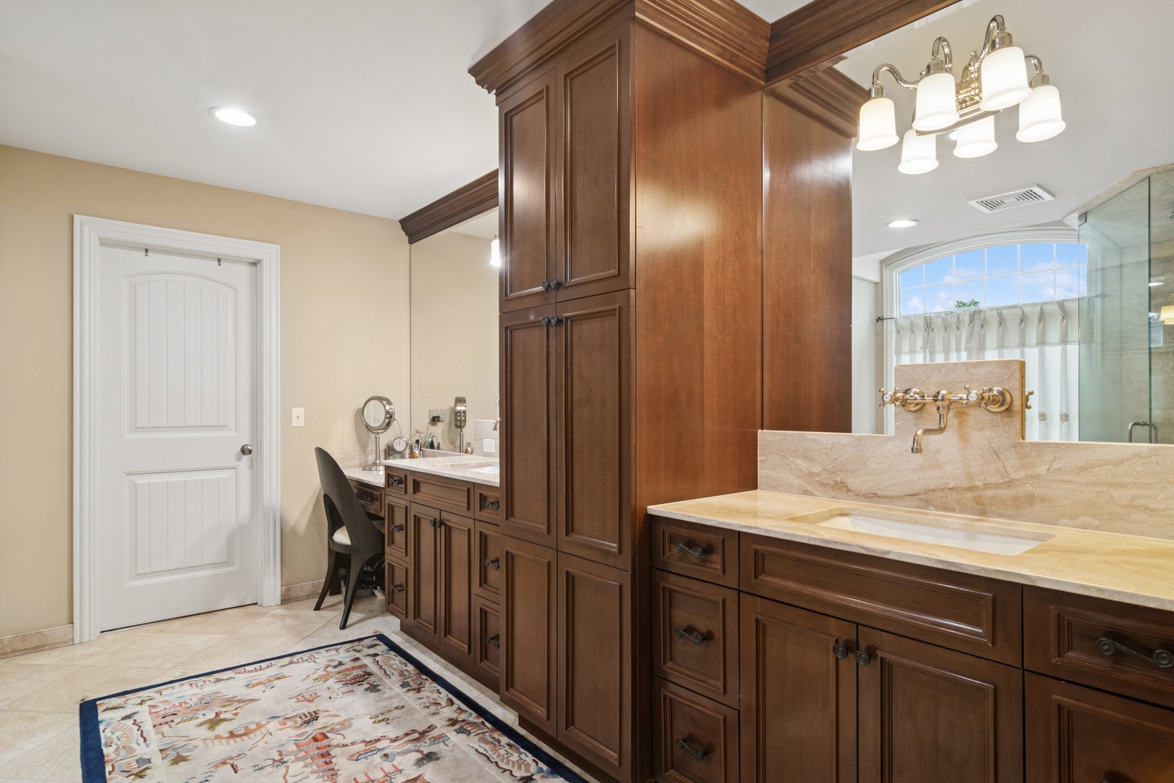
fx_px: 587
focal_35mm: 18
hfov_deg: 90.0
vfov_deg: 67.4
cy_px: 392
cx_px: 587
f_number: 8
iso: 200
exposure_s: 1/10
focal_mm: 12
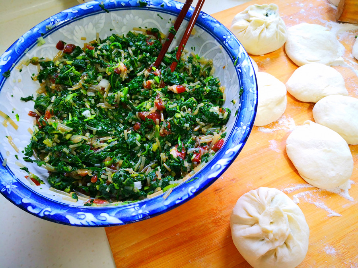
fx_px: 279
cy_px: 134
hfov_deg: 65.3
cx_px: 179
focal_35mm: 27
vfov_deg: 51.4
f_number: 1.6
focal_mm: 3.95
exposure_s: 1/33.3
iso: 250
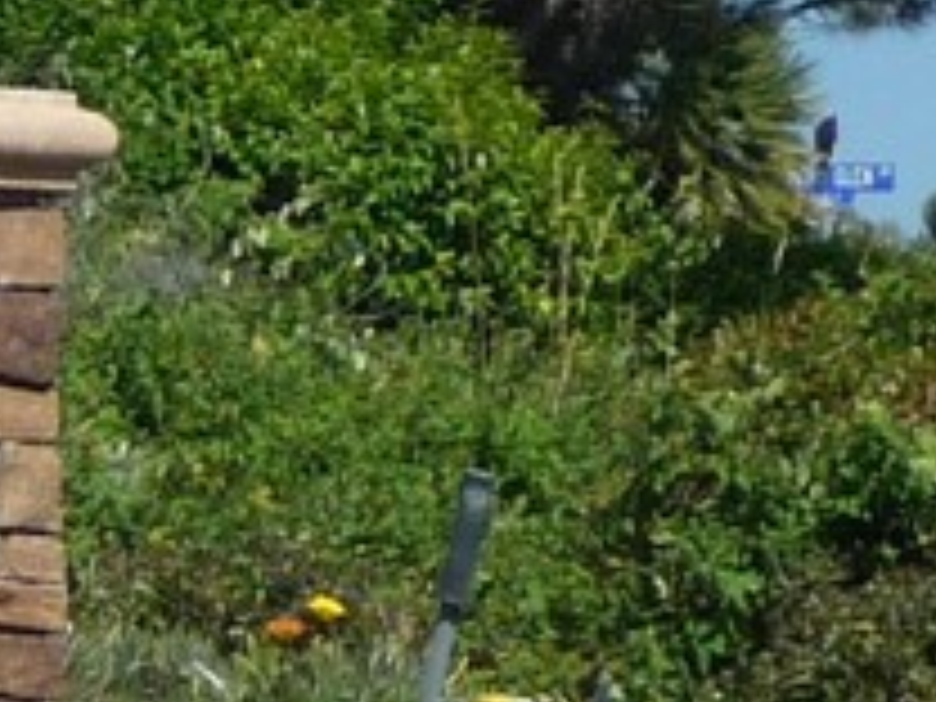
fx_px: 12276
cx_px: -1116
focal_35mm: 454
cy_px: 999
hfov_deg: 4.3
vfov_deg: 3.3
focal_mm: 9.3
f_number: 4.3
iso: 100
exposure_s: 1/800
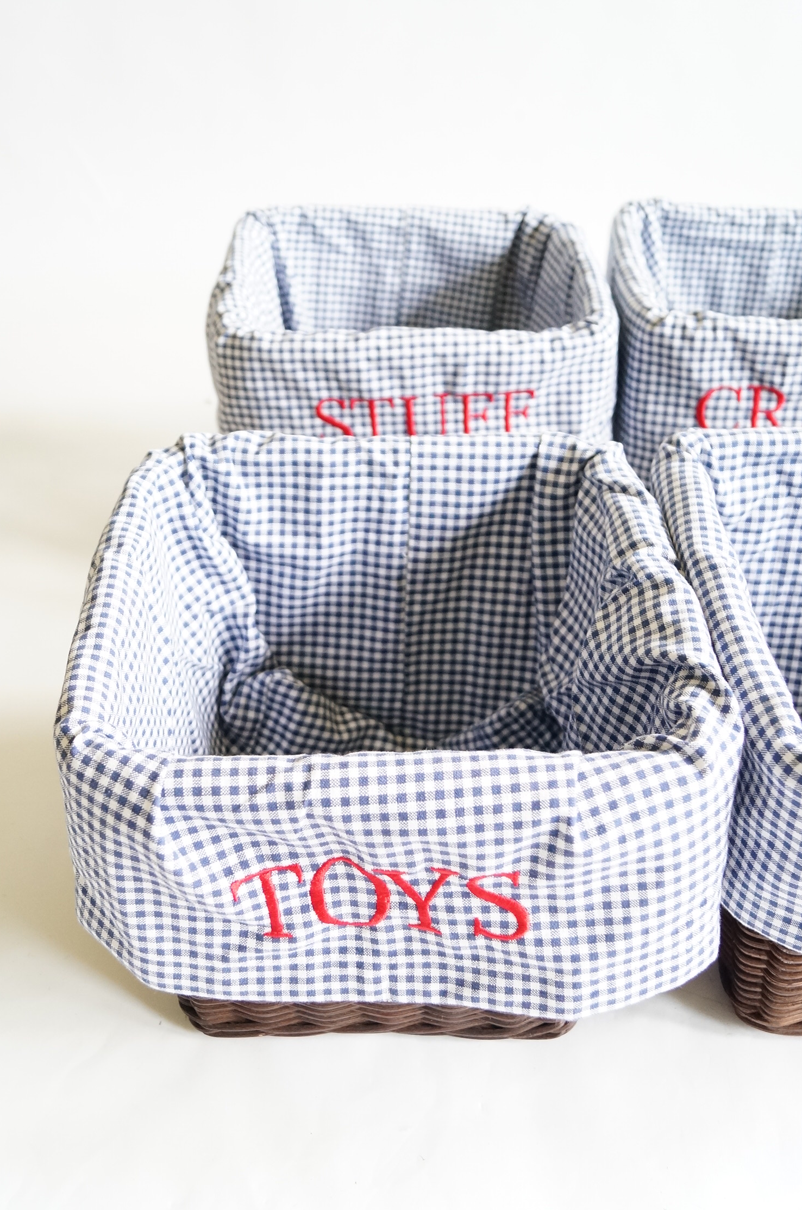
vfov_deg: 57.2
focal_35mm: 33
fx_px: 1106
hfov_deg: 39.8
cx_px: 403
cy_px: 659
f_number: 4
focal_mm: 20
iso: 1000
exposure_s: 1/60
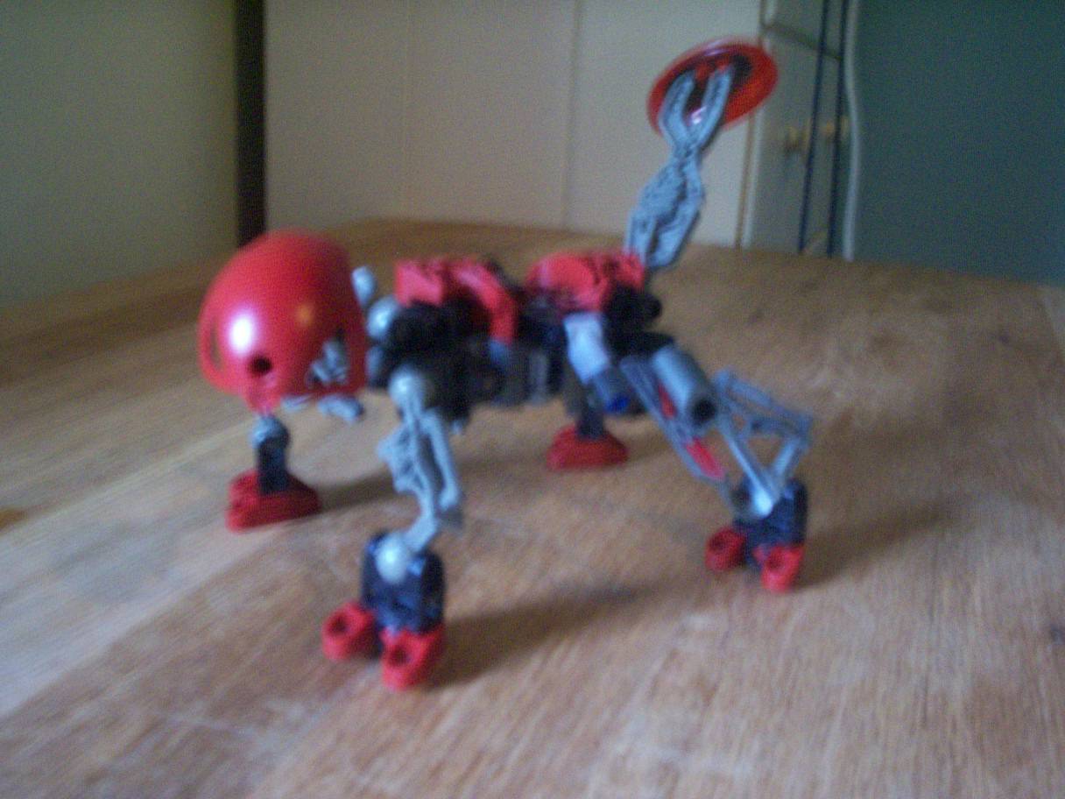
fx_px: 1108
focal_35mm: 36
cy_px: 400
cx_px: 532
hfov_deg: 51.4
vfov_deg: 39.7
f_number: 4.5
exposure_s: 1/8
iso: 339
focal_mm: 5.9
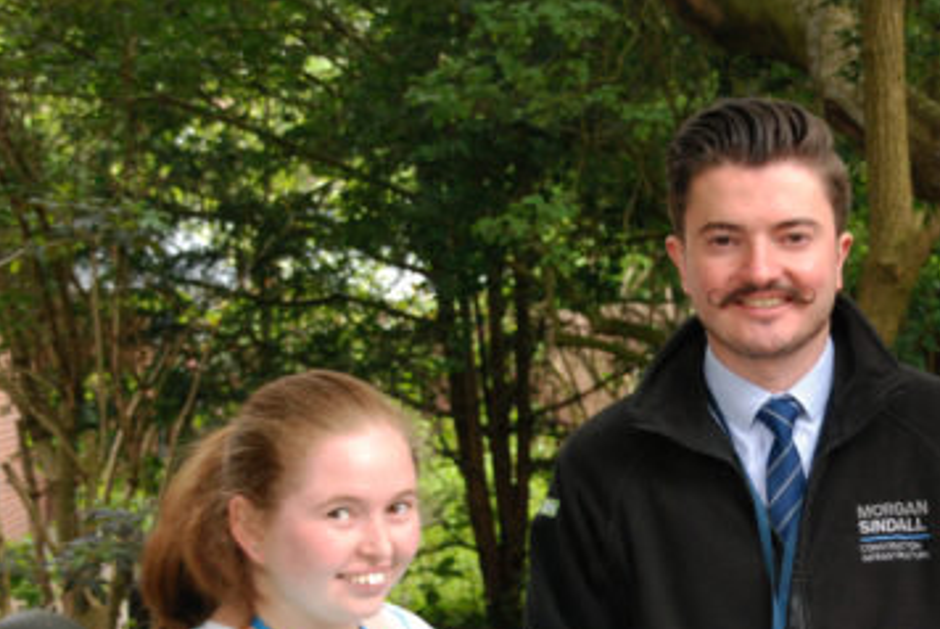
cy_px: 481
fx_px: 2247
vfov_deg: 15.8
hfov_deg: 23.2
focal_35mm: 86
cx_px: 782
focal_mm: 34
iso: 1250
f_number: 4.5
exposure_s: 1/160
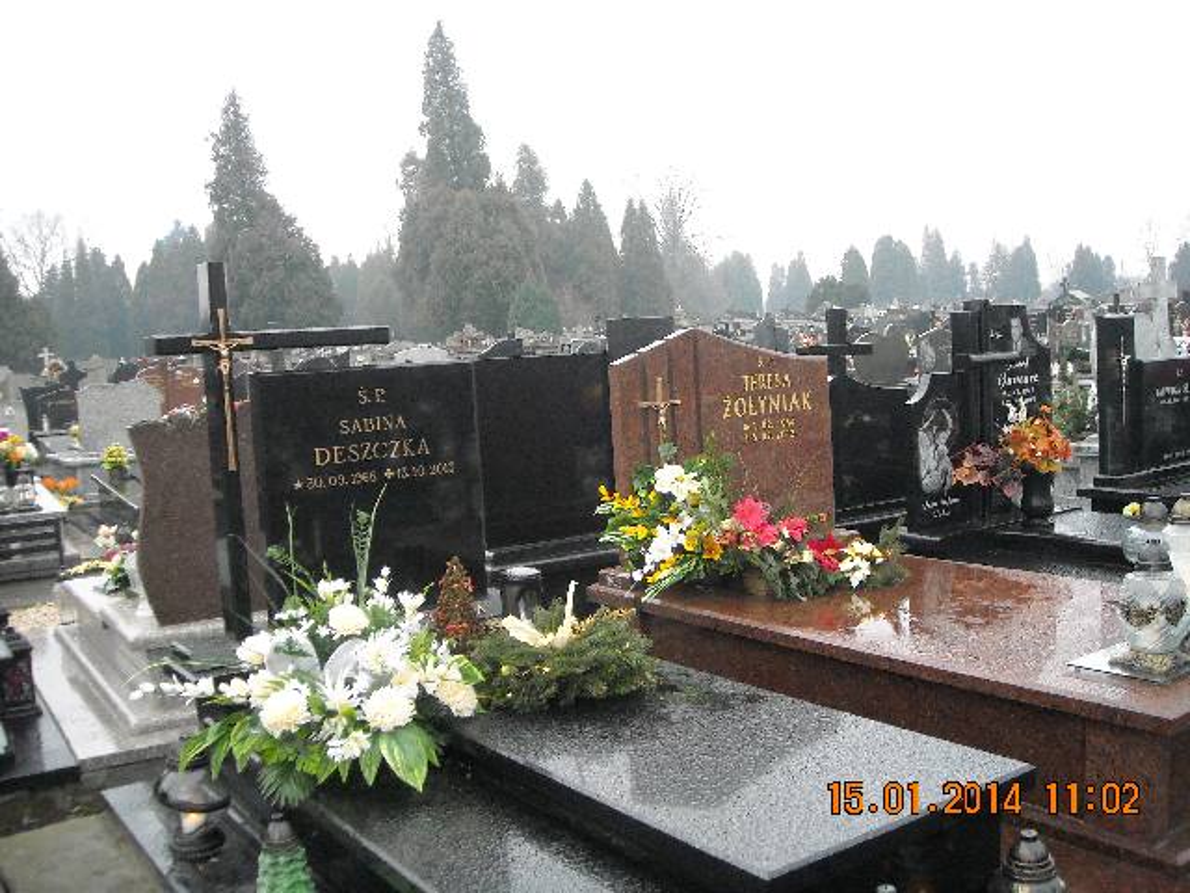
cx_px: 595
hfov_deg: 52.6
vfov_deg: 40.7
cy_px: 446
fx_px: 1203
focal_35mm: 35
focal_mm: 5.7
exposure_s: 1/129
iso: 455
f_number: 2.8
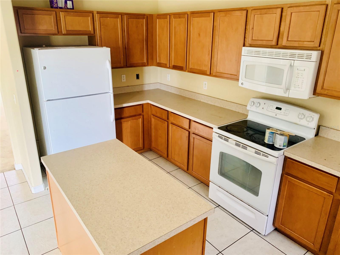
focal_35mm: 26
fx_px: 255
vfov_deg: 53.1
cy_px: 128
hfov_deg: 67.3
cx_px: 170
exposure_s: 1/60
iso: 250
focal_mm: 4.25
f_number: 1.8
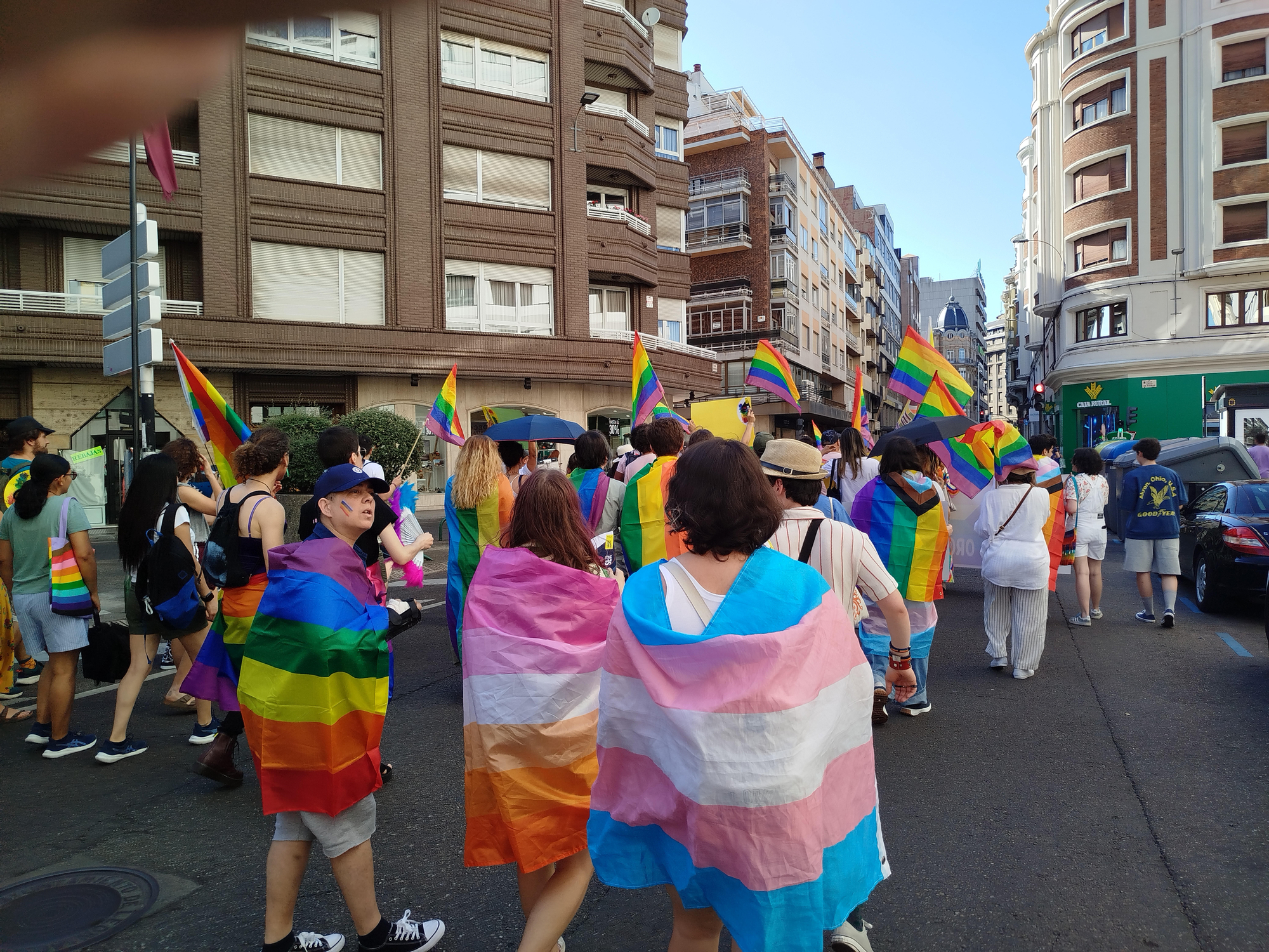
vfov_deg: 56.8
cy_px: 476
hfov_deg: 71.6
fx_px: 880
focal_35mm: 24
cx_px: 634
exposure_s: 1/378
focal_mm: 5.31
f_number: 1.7
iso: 50
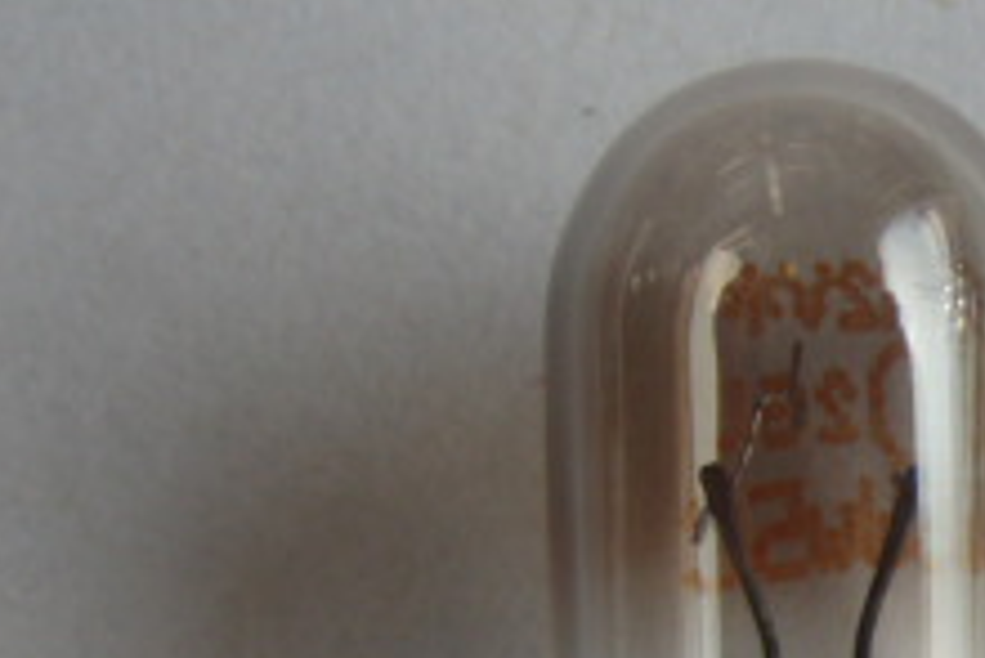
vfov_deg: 12.1
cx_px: 1254
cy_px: 712
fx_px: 3066
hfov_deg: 17.2
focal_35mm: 112
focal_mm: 6.42
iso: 100
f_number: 3.6
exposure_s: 1/250
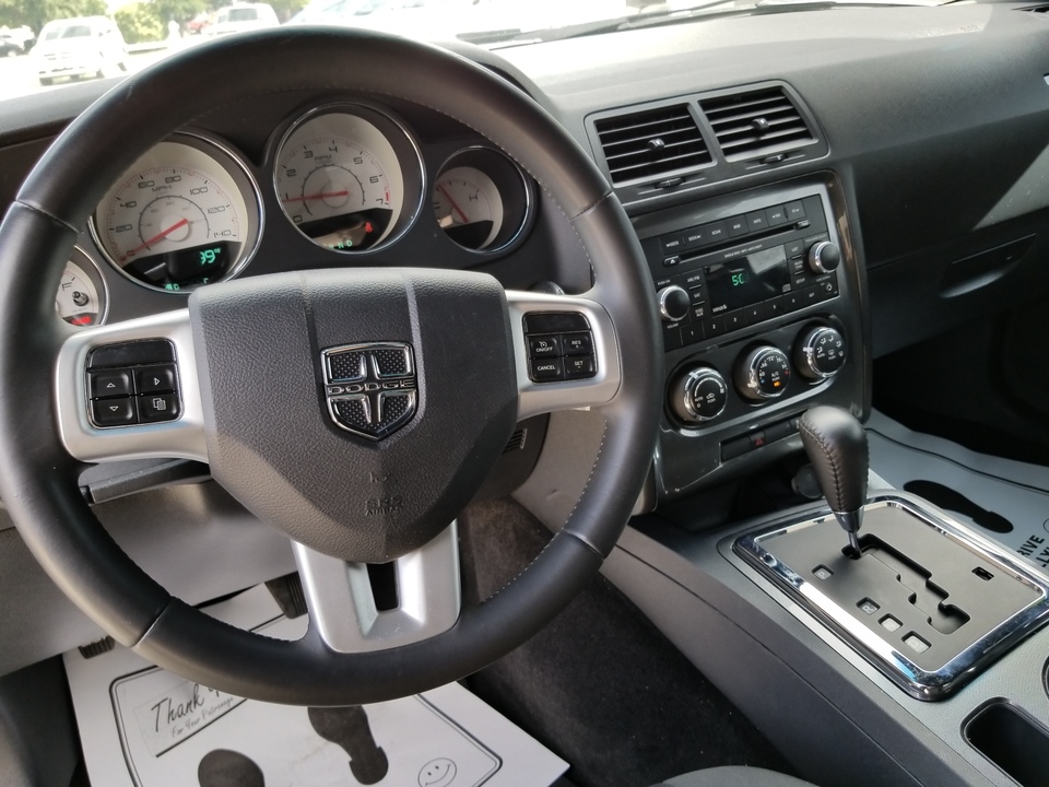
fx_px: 788
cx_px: 524
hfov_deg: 67.3
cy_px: 394
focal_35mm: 26
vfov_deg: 53.1
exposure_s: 1/220
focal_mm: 4.25
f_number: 1.7
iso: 50
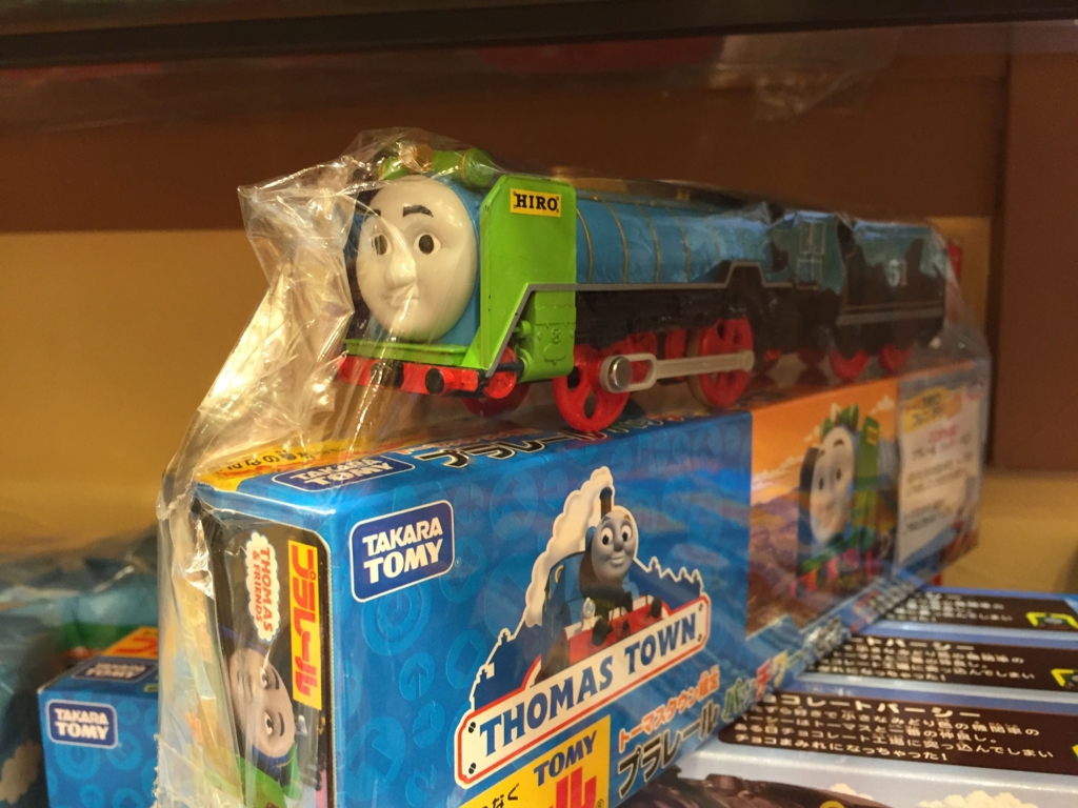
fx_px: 903
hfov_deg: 61.7
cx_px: 539
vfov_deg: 48.2
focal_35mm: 29
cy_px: 404
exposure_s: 1/30
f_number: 2.2
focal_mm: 4.15
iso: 125
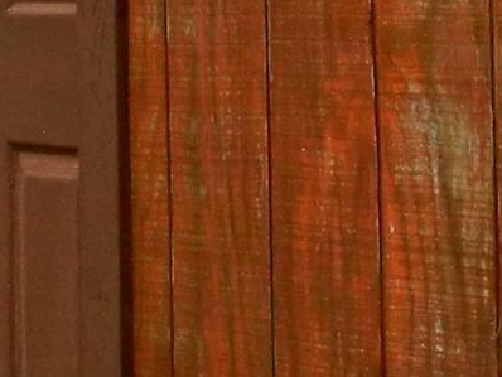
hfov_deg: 8.7
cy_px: -139
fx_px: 3279
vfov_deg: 6.5
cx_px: 424
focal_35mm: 226
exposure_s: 1/658
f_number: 3.5
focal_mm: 5.4
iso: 160
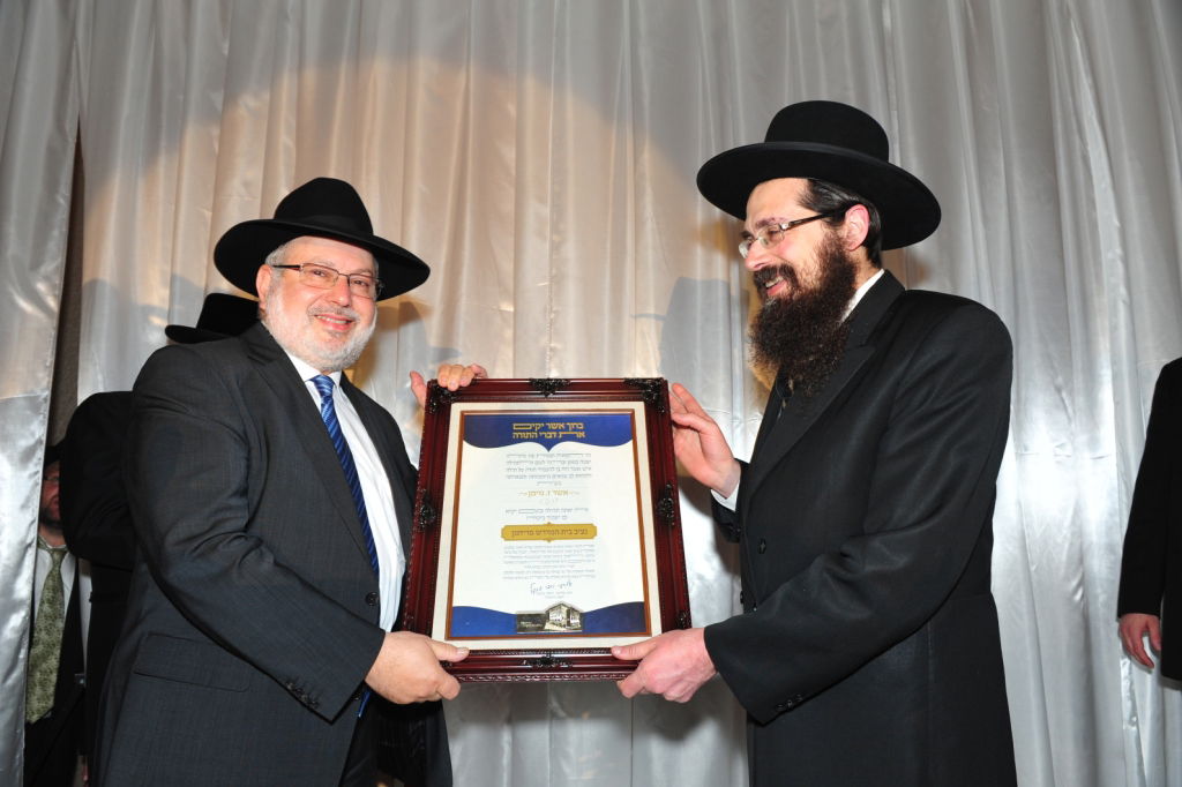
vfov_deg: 53.1
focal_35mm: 24
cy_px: 394
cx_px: 591
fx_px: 788
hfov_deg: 73.8
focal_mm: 24
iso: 640
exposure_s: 1/60
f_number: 5
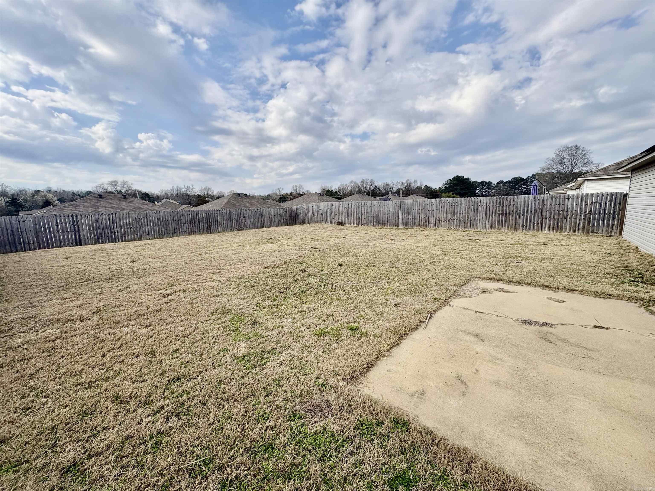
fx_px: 265
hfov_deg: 102.1
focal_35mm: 14
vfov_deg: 85.7
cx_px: 328
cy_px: 246
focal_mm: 2.22
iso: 40
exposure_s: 1/1600
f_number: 2.2
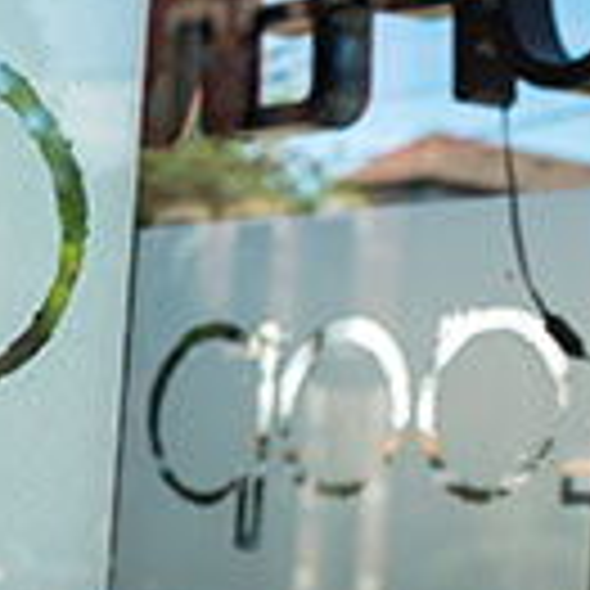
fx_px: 2468
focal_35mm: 128
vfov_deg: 13.5
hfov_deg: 12.9
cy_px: 520
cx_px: -302
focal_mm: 34
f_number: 5.6
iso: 200
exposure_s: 1/1500
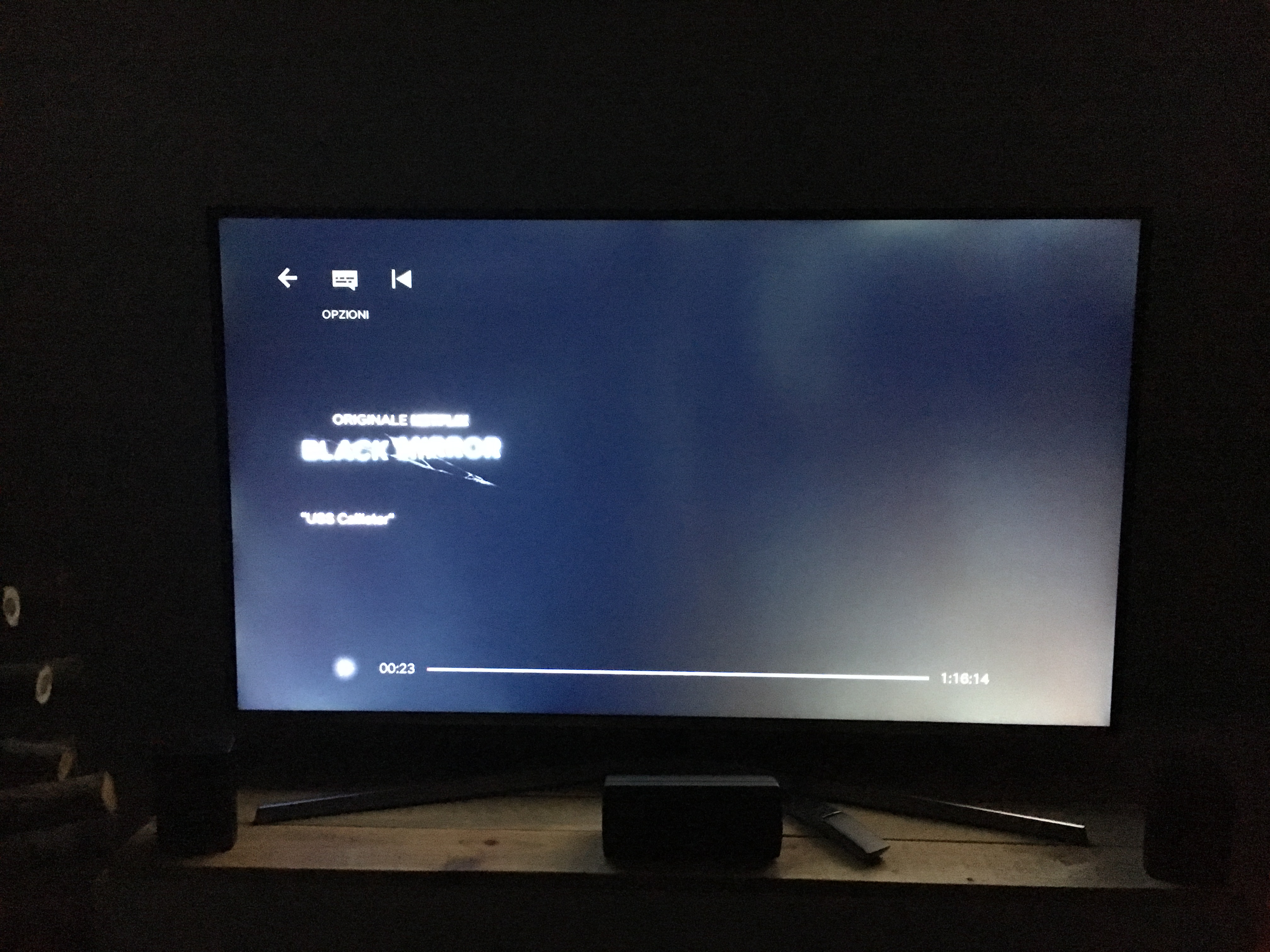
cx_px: 635
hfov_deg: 61.7
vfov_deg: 48.2
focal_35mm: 29
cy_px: 476
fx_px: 1064
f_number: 2.2
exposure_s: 1/17
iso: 1250
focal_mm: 4.15
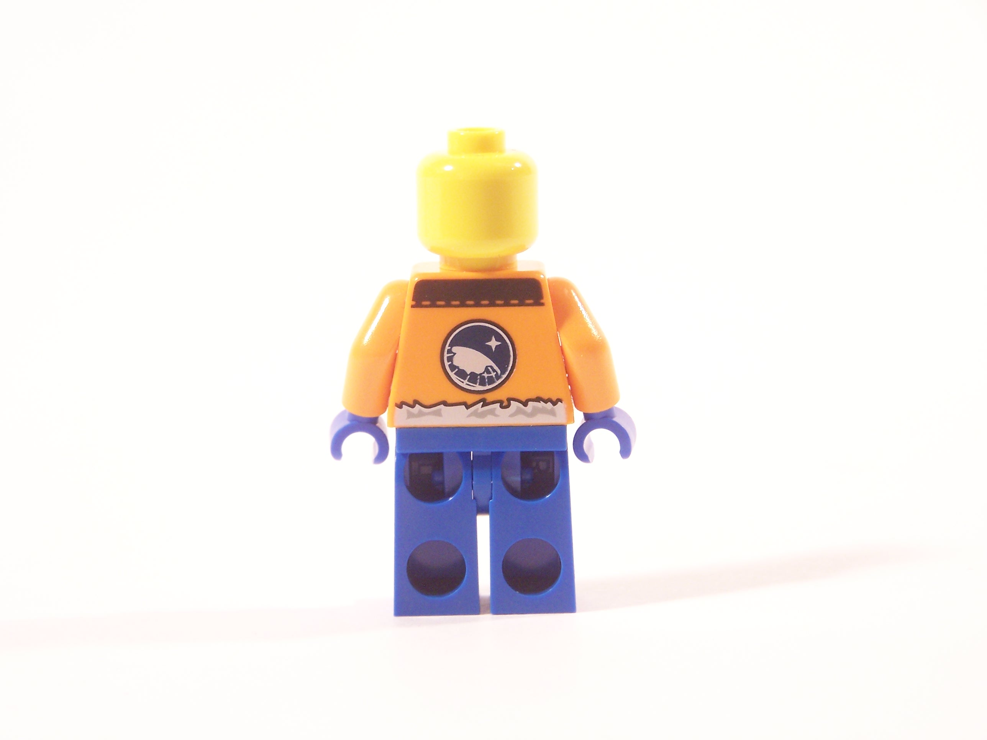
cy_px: 370
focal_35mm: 117
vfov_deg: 12.7
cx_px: 494
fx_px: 3336
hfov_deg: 16.8
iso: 200
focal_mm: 19.4
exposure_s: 1/20
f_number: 3.2
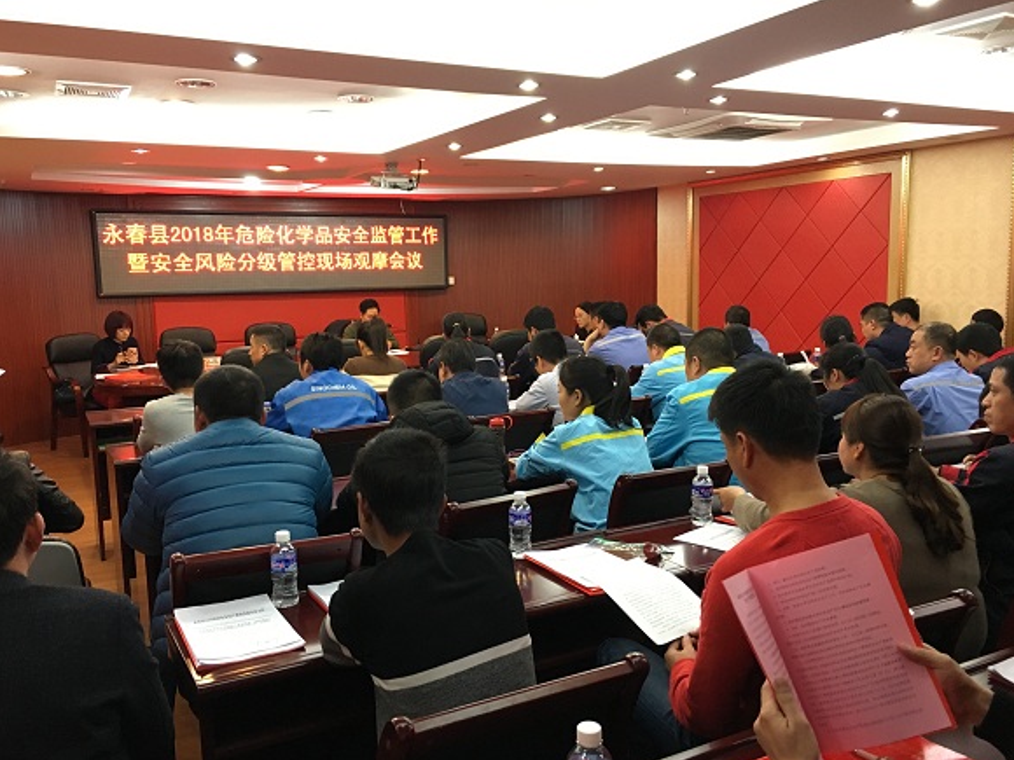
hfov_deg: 60.0
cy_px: 388
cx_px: 493
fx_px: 879
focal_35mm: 30
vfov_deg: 46.8
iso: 200
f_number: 2.2
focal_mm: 4.15
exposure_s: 1/33
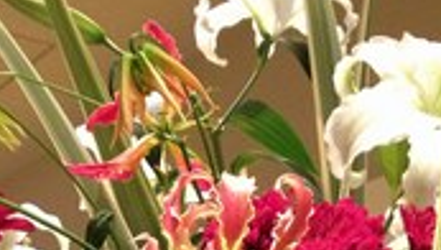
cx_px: 168
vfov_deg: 9.6
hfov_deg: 17.7
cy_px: 455
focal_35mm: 121
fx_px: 1417
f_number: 2.4
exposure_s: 1/20
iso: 400
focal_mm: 4.28
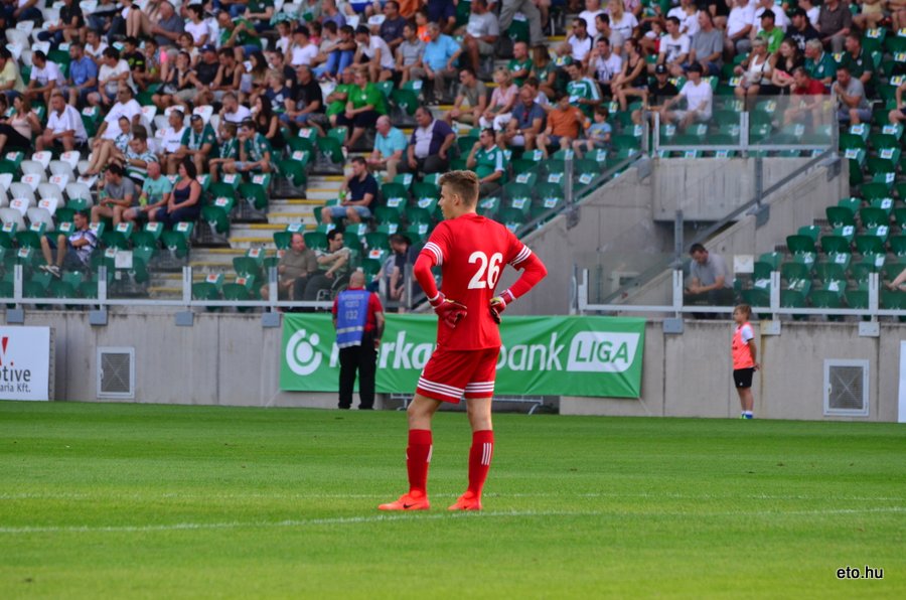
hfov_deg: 7.1
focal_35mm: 292
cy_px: 300
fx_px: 7346
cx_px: 453
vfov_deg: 4.7
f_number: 5.3
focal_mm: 195
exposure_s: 1/800
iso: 640
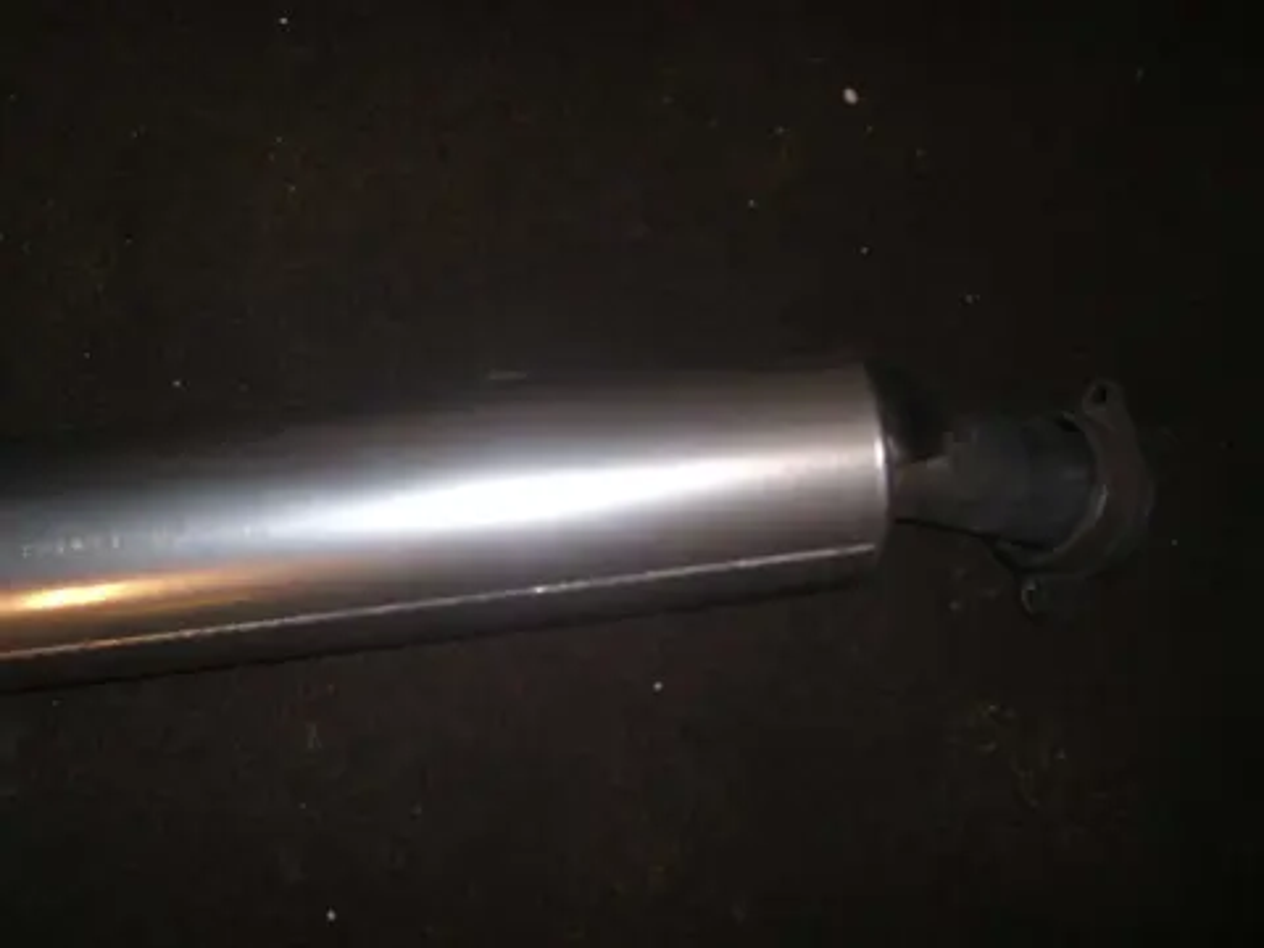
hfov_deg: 52.6
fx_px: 1278
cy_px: 474
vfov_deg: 40.7
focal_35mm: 35
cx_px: 632
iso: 50
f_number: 2.8
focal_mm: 5.8
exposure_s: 1/30
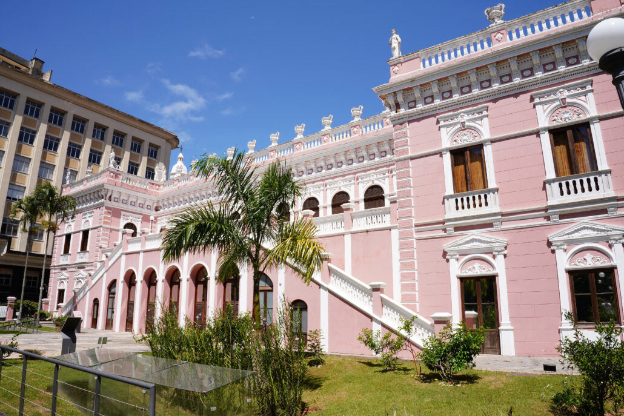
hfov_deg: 73.7
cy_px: 208
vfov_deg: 53.1
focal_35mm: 24
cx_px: 312
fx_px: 416
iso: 160
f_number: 22
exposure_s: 1/60
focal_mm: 24
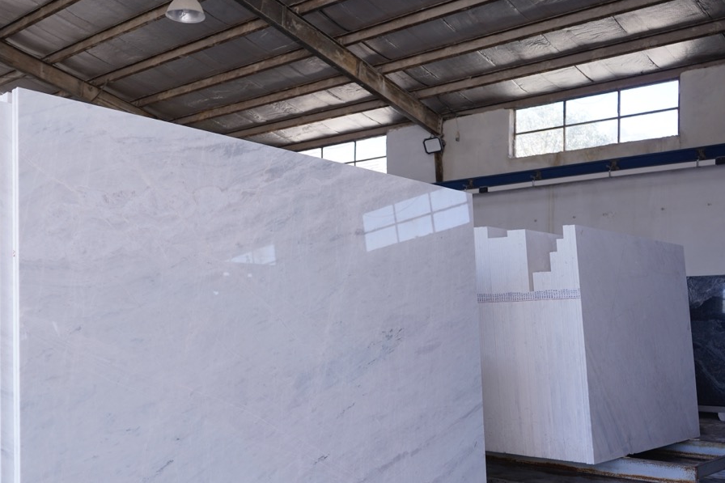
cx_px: 278
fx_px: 805
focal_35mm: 40
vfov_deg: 33.1
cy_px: 317
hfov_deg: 48.1
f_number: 4
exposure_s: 1/80
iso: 100
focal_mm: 28
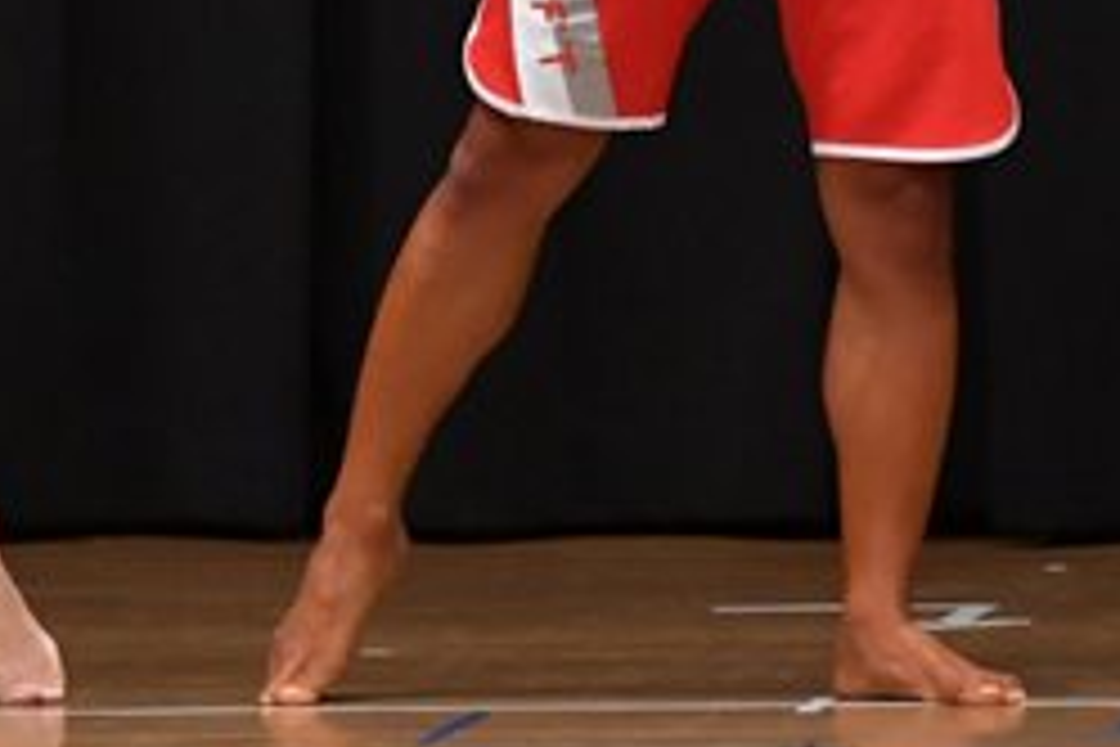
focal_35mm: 701
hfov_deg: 2.9
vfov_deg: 2.0
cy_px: -248
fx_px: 21807
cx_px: 218
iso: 5000
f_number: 5.6
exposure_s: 1/400
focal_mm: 150
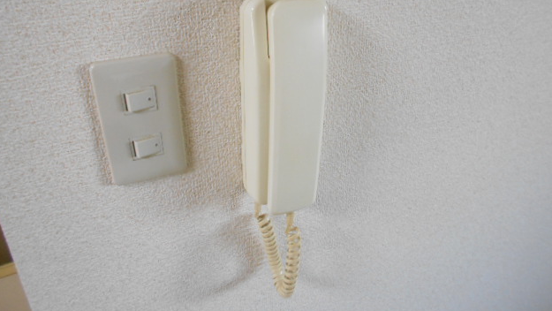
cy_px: 118
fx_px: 425
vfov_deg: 40.0
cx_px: 276
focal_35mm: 29
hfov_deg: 66.1
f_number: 3.2
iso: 400
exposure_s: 1/25
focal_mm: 4.6
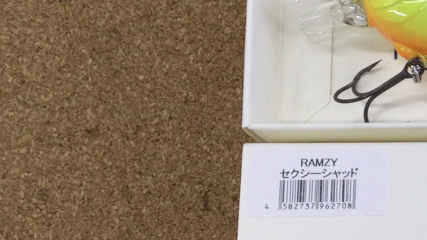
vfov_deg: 10.6
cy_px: 184
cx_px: 635
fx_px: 1291
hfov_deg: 17.0
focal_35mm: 114
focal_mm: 3.3
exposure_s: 1/60
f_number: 2.4
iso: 32
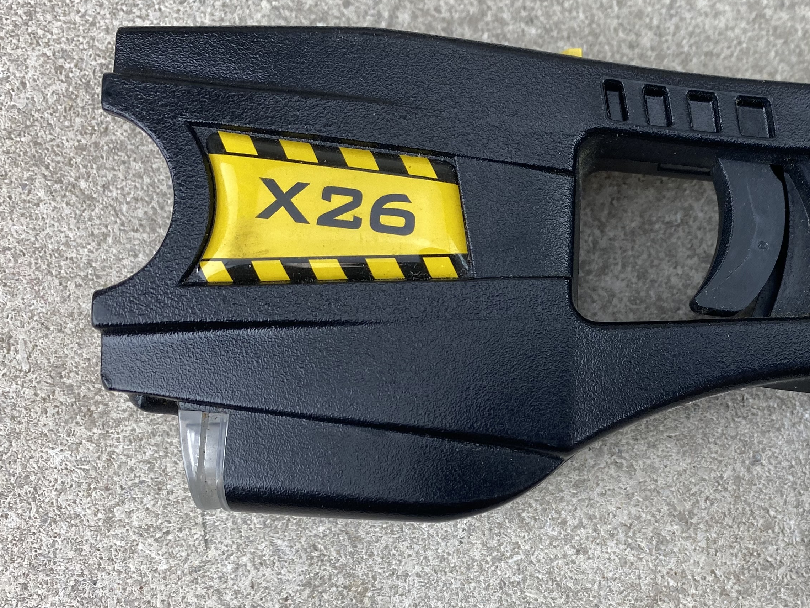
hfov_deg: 39.6
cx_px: 650
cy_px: 374
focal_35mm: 46
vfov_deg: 31.4
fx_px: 1076
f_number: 1.8
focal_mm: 4.25
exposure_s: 1/120
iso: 40
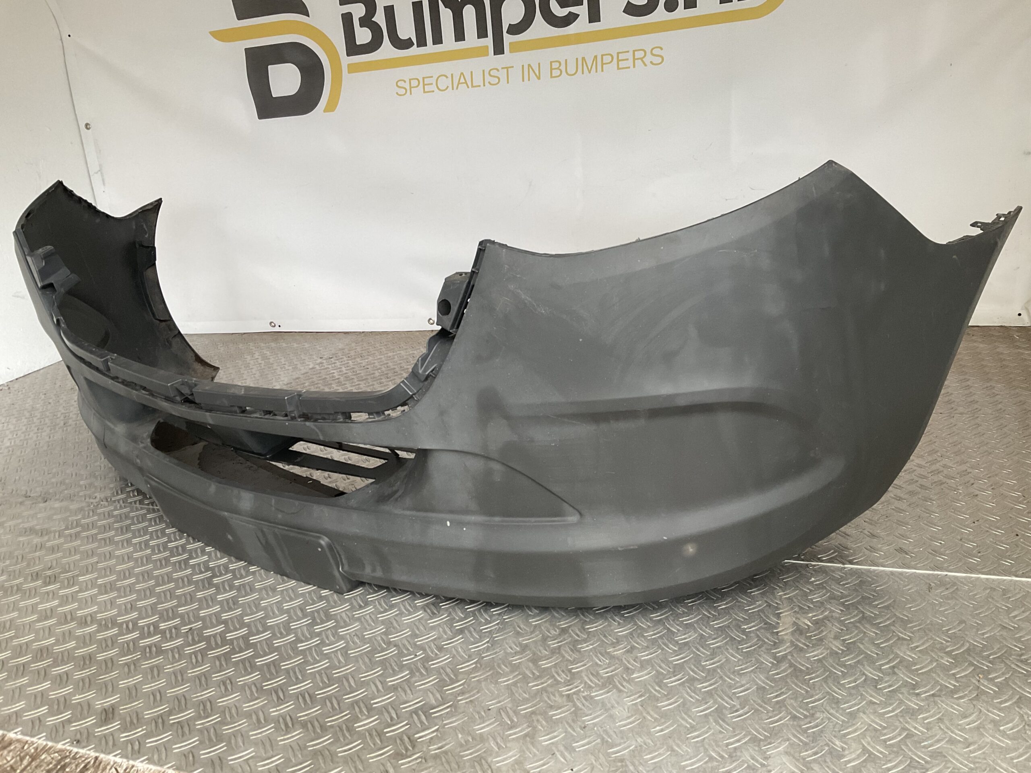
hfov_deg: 61.7
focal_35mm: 29
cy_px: 386
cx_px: 516
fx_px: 864
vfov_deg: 48.2
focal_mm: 3
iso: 64
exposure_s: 1/100
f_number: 1.8
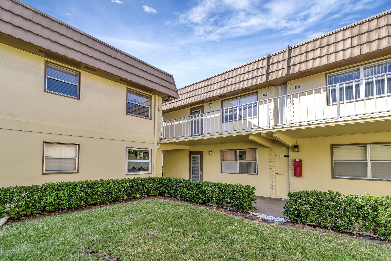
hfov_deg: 100.4
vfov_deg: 77.3
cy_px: 130
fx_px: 163
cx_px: 196
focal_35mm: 15
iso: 500
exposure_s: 1/1000
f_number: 8
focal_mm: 10
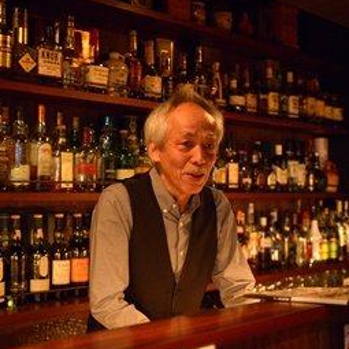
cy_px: 168
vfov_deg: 30.0
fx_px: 650
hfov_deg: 30.0
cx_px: 193
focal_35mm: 57
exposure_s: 1/30
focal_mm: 38
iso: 4000
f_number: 2.8
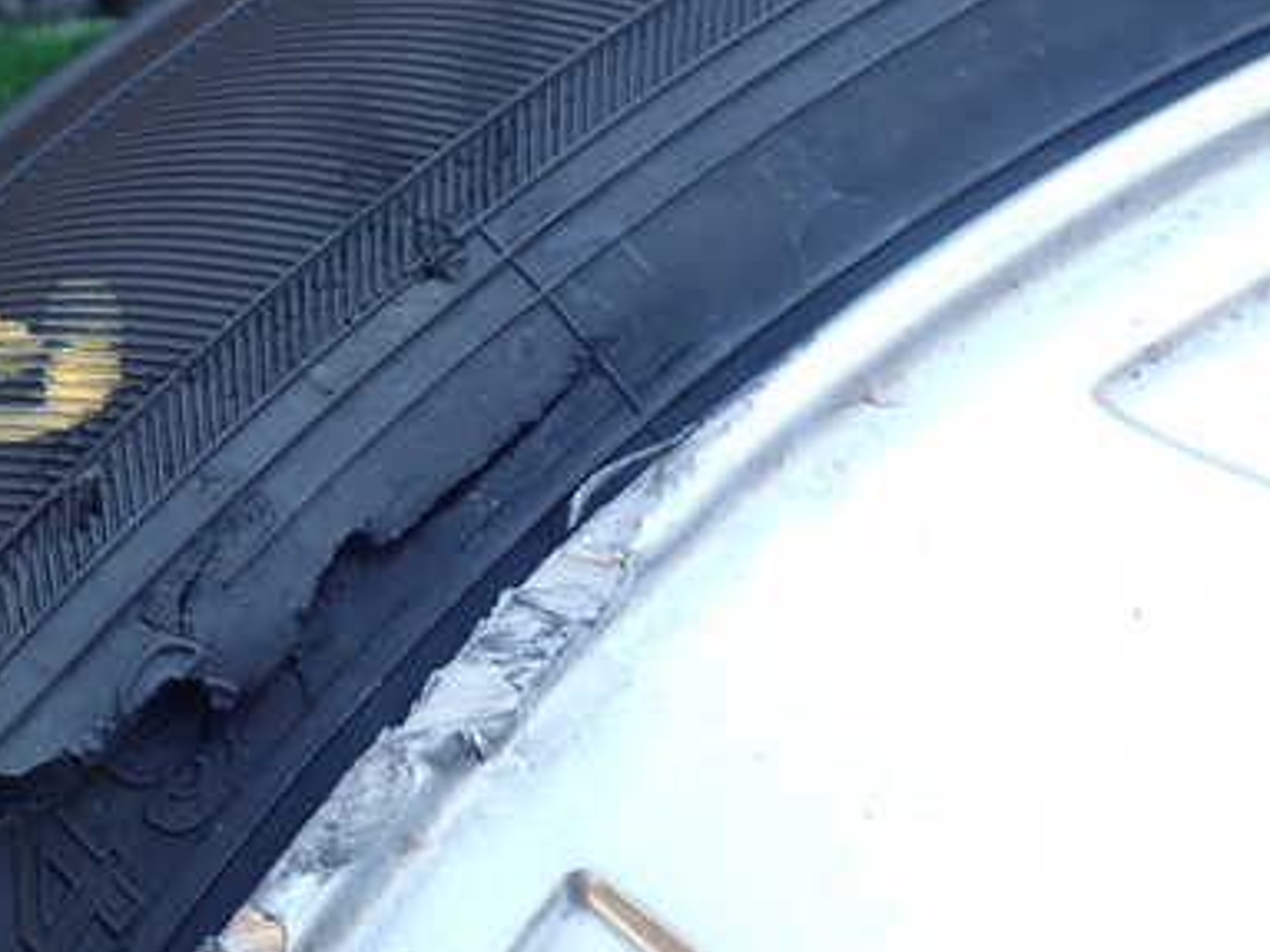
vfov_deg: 30.7
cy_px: 610
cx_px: 342
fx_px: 1724
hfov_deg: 39.5
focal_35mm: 47
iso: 100
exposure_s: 1/80
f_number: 3.2
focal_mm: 5.4
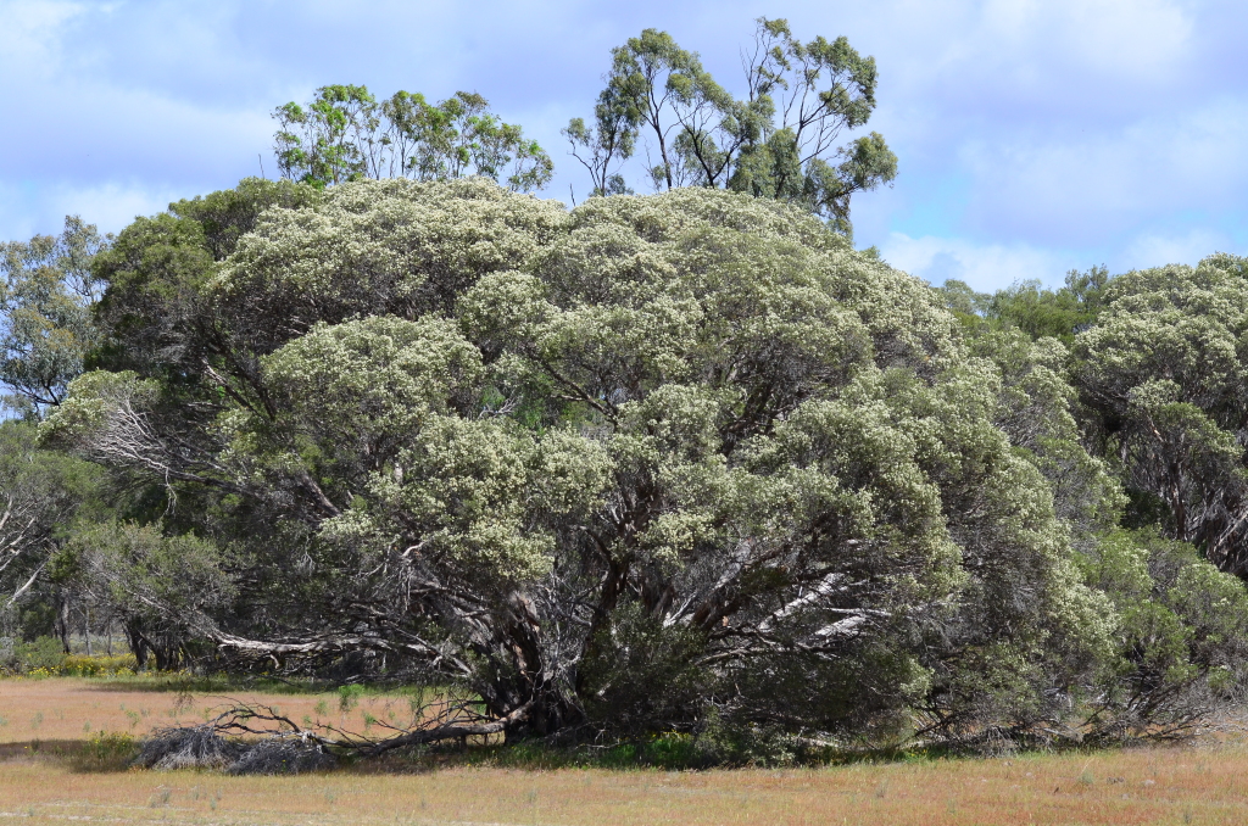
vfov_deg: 13.0
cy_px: 413
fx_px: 3632
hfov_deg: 19.5
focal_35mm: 105
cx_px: 624
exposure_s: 1/1000
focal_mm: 70
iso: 400
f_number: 8
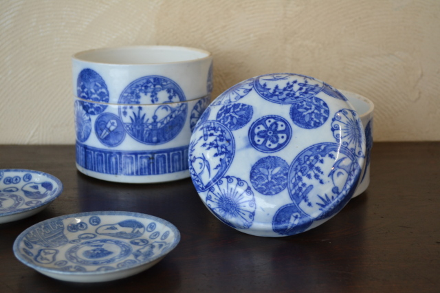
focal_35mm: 52
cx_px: 220
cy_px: 146
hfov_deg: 37.9
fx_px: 641
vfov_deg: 25.7
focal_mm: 35
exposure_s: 1/15
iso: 400
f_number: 5
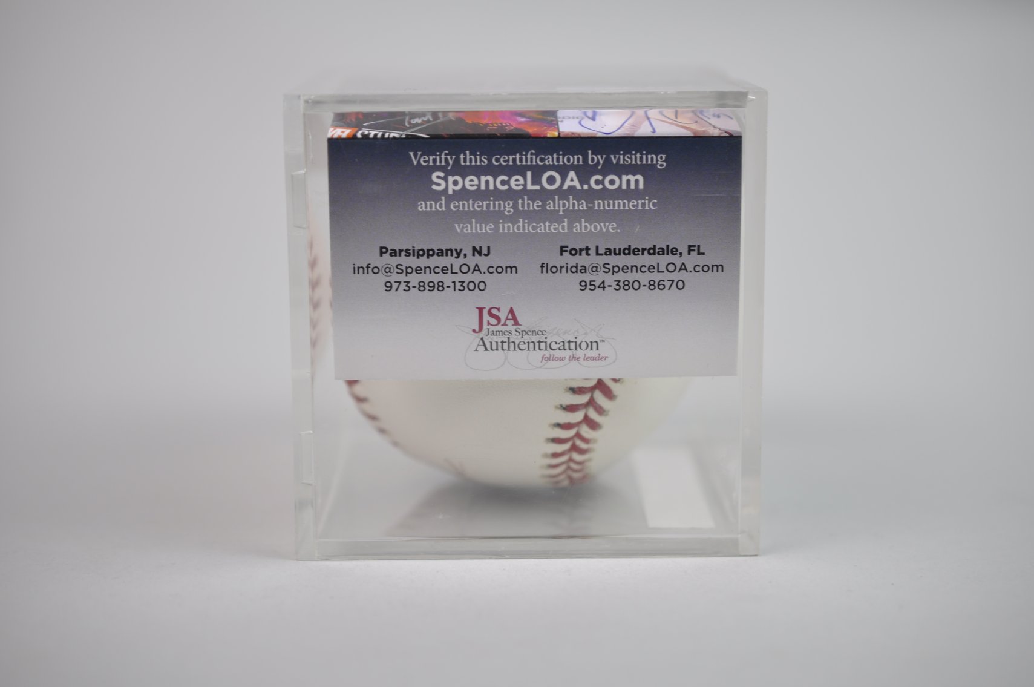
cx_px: 517
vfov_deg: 22.6
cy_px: 344
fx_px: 1721
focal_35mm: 60
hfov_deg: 33.4
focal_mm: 40
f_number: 3.5
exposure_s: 1/50
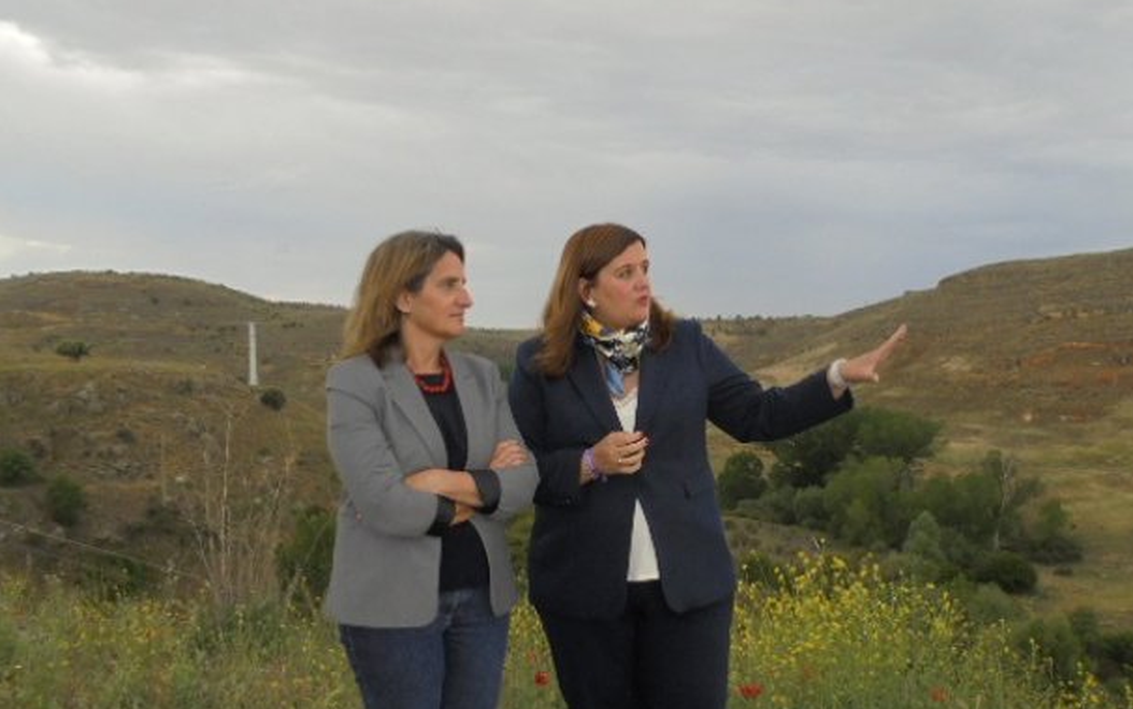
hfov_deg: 55.1
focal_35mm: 35
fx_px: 1081
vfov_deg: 36.0
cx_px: 641
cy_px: 468
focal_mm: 5.3
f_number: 3.7
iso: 100
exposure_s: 1/125
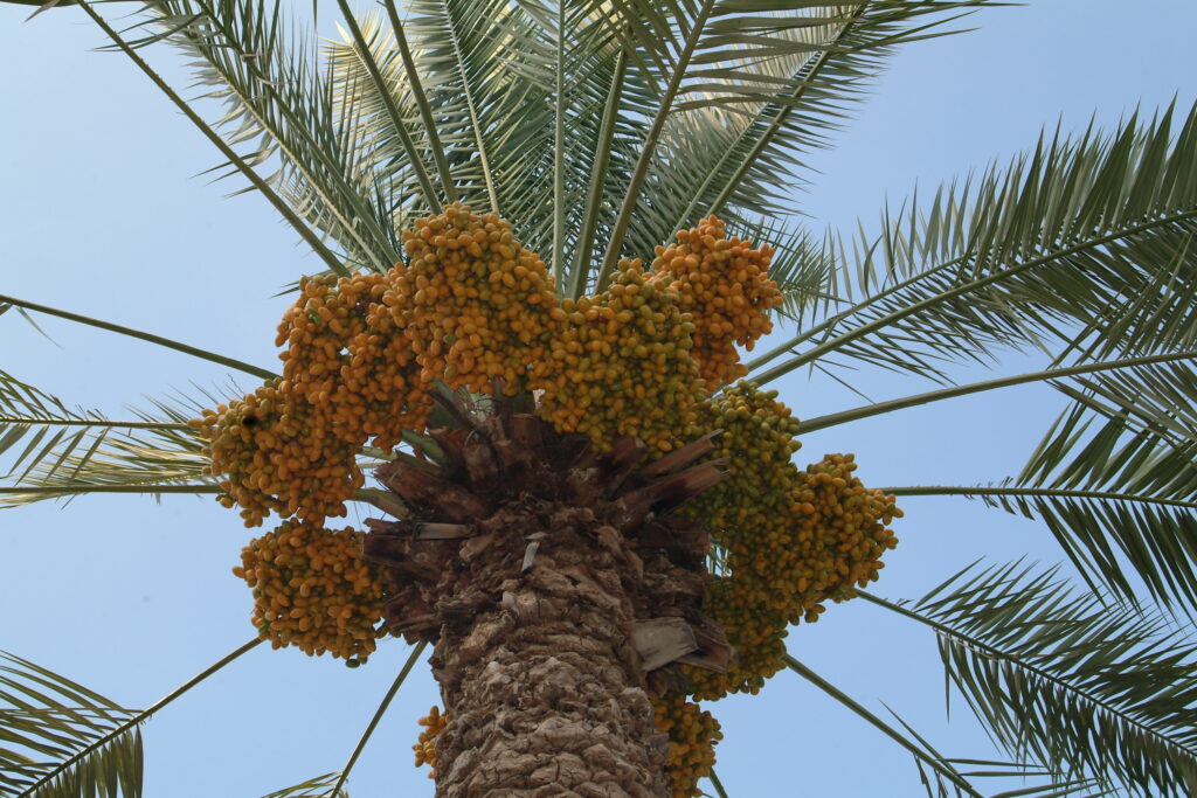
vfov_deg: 25.8
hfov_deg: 37.8
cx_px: 598
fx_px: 1746
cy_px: 399
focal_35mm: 52
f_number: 8
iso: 200
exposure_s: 1/125
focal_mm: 35
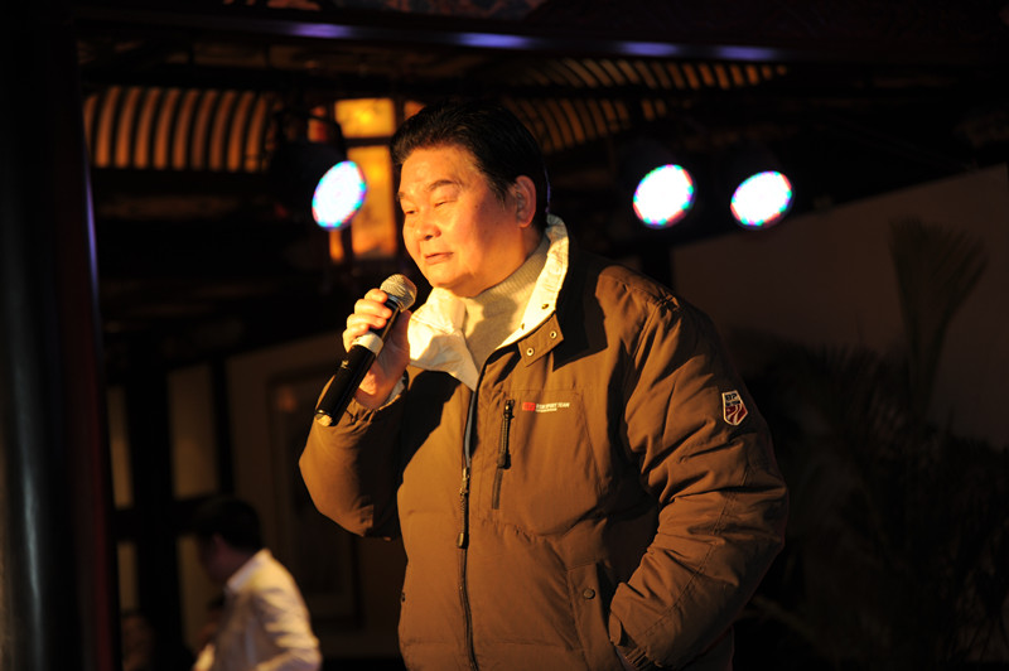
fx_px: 2380
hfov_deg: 23.9
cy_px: 336
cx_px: 504
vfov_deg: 16.0
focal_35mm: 85
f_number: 4
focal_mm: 85
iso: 200
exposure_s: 1/60
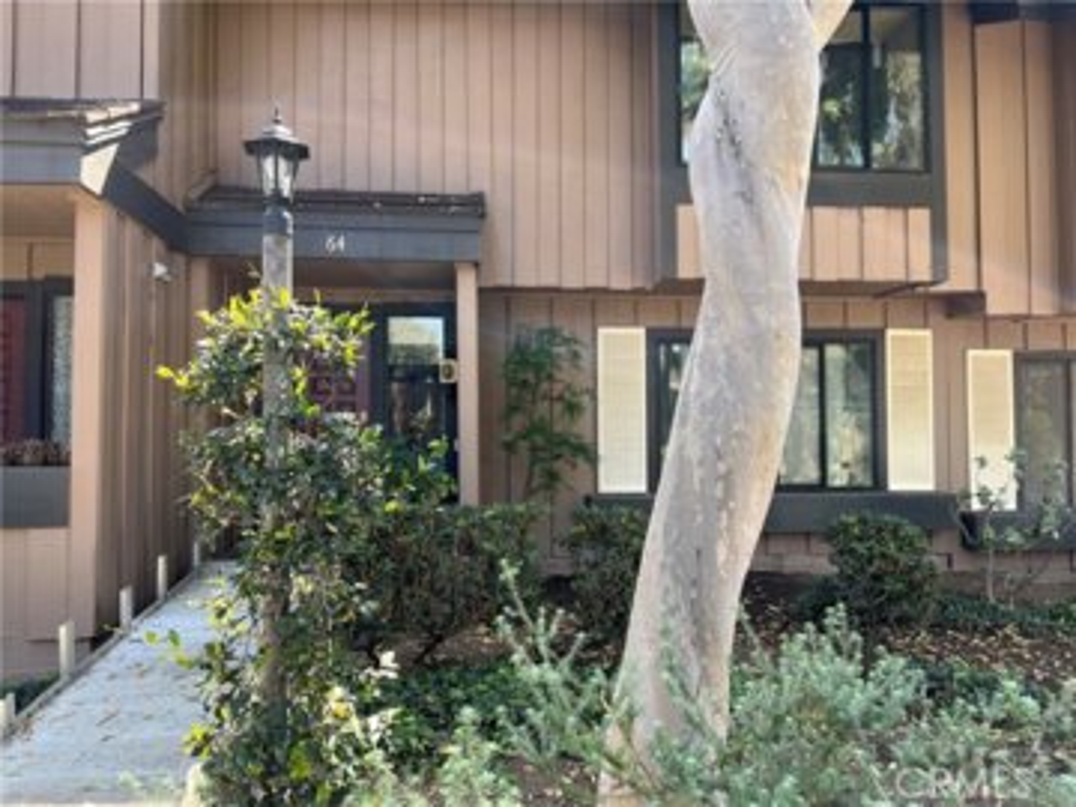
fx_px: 808
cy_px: 404
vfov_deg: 53.1
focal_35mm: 26
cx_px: 538
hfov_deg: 67.3
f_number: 1.5
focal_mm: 5.7
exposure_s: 1/174
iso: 40
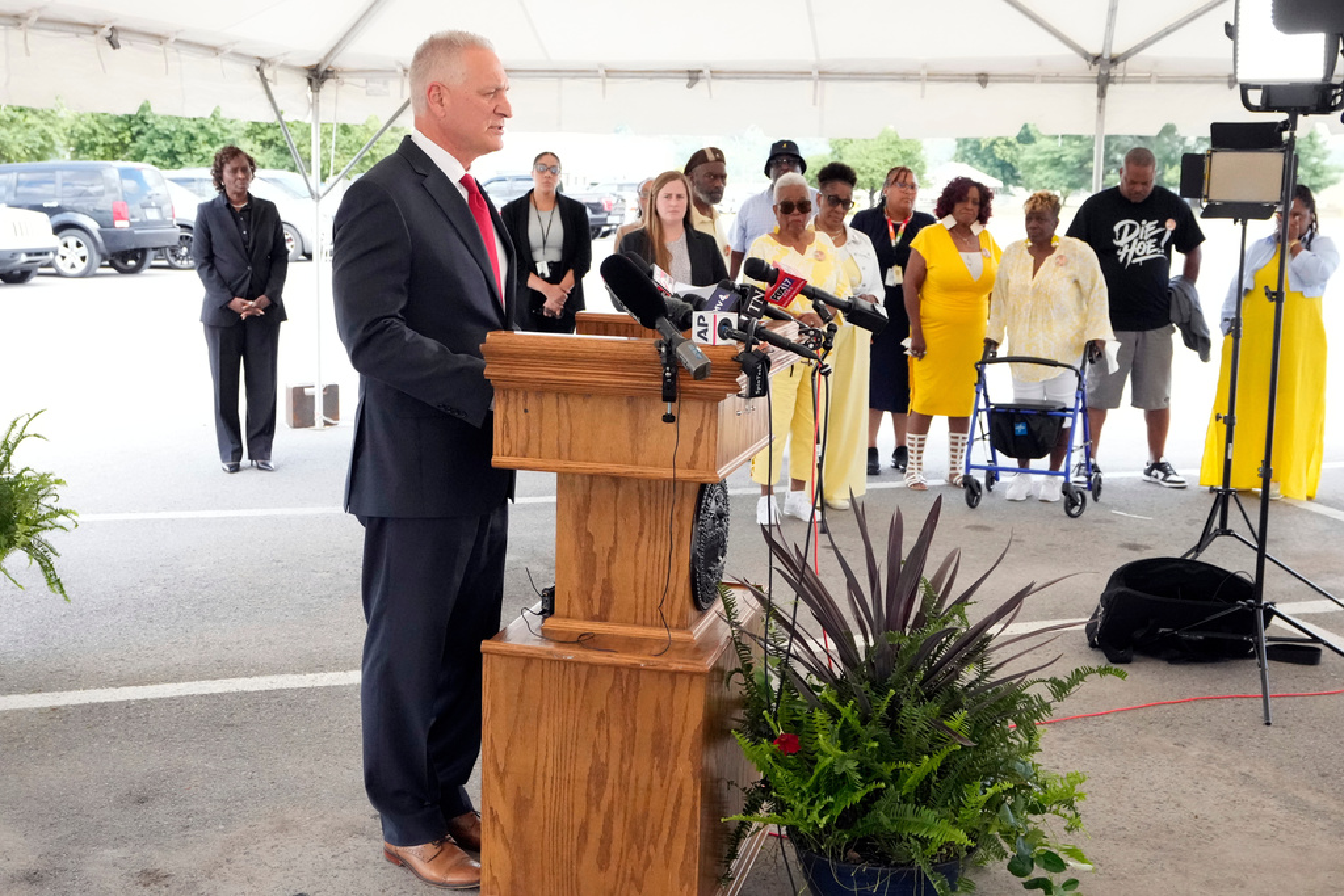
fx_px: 1605
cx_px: 672
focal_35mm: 43
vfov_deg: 31.2
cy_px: 448
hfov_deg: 45.4
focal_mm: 29
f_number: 5
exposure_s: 1/2000
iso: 5000
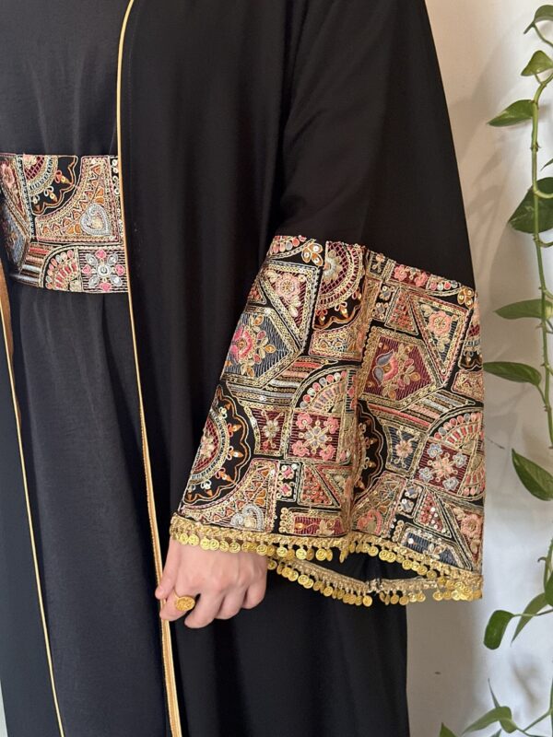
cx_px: 276
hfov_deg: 30.3
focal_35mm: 48
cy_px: 368
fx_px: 1022
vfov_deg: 39.7
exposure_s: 1/33
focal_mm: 6.86
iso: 250
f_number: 1.78
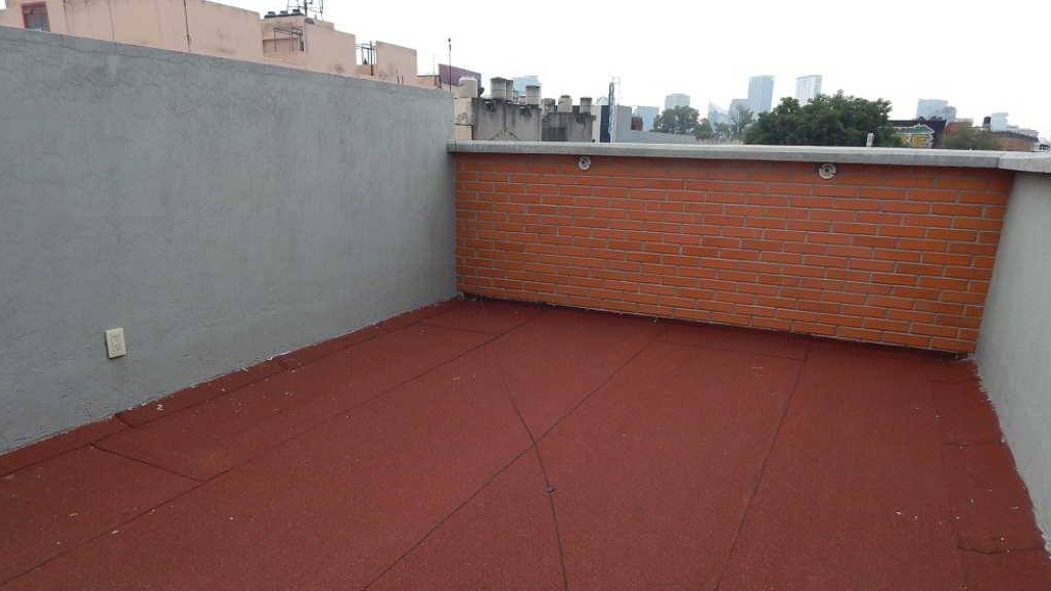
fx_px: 725
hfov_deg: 71.9
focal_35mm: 26
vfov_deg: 44.1
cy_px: 359
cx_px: 531
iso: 125
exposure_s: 1/1000
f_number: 3
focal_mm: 4
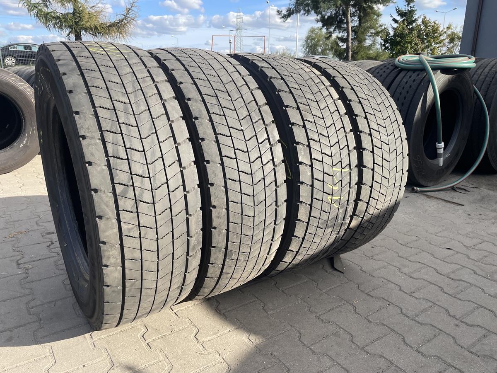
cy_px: 186
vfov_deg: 53.1
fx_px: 373
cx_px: 248
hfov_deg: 67.3
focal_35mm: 26
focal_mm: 4.2
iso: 32
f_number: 1.6
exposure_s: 1/1335
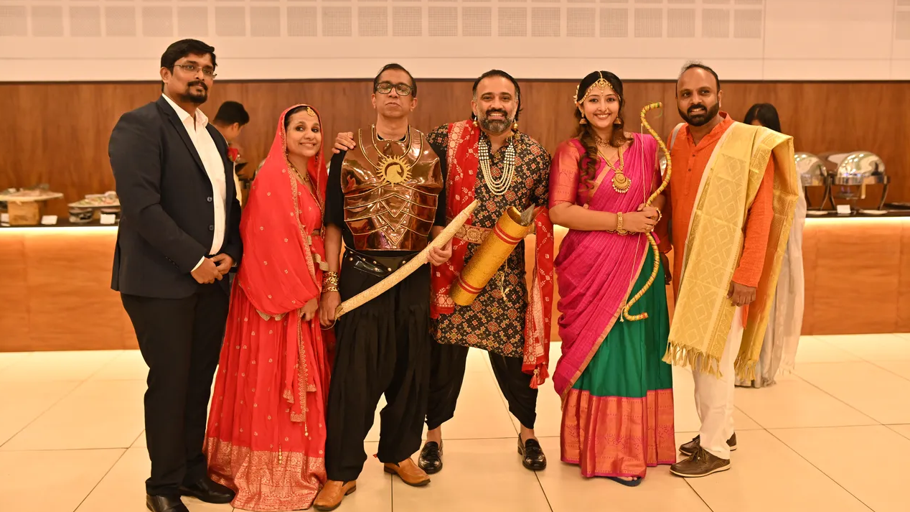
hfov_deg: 54.0
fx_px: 893
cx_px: 451
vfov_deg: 32.0
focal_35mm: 37
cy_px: 257
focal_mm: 35
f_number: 2.2
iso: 1250
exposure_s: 1/200
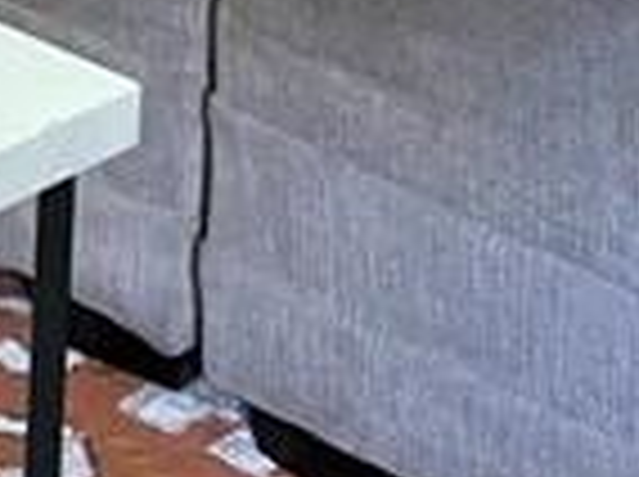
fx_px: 3465
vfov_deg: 6.9
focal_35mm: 188
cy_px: -1080
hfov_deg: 8.6
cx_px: -1332
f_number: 1.6
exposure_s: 1/60
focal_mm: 4.2
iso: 125
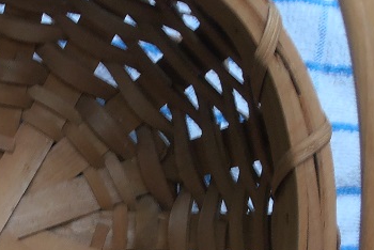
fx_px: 1092
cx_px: 12
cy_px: 257
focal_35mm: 105
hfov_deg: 19.0
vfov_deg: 12.9
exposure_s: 1/3
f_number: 3.6
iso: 125
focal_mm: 5.93
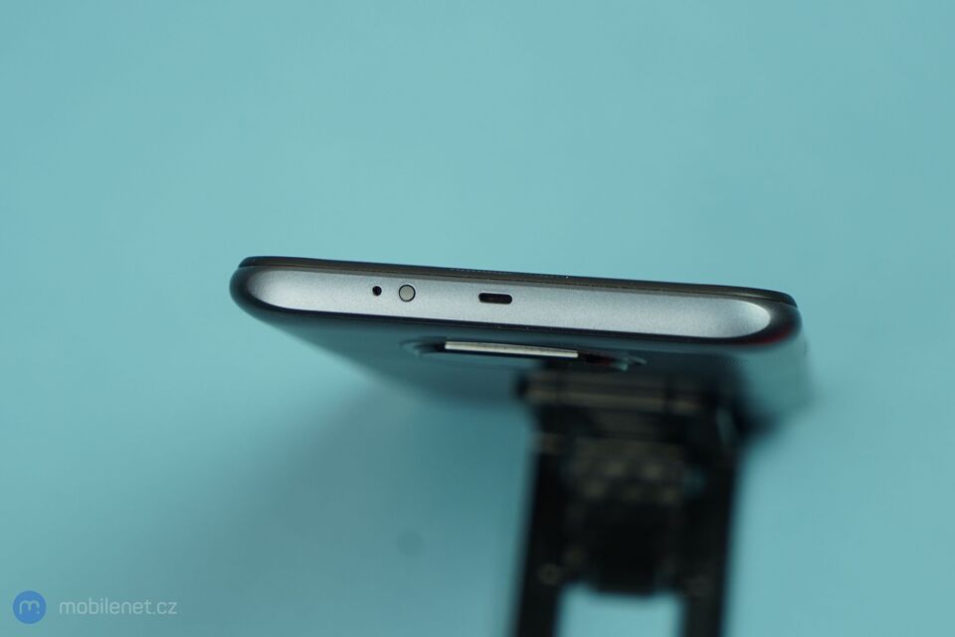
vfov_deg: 19.5
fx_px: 1857
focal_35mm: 70
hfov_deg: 28.8
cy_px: 318
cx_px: 478
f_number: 5.6
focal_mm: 70
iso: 640
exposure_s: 1/160
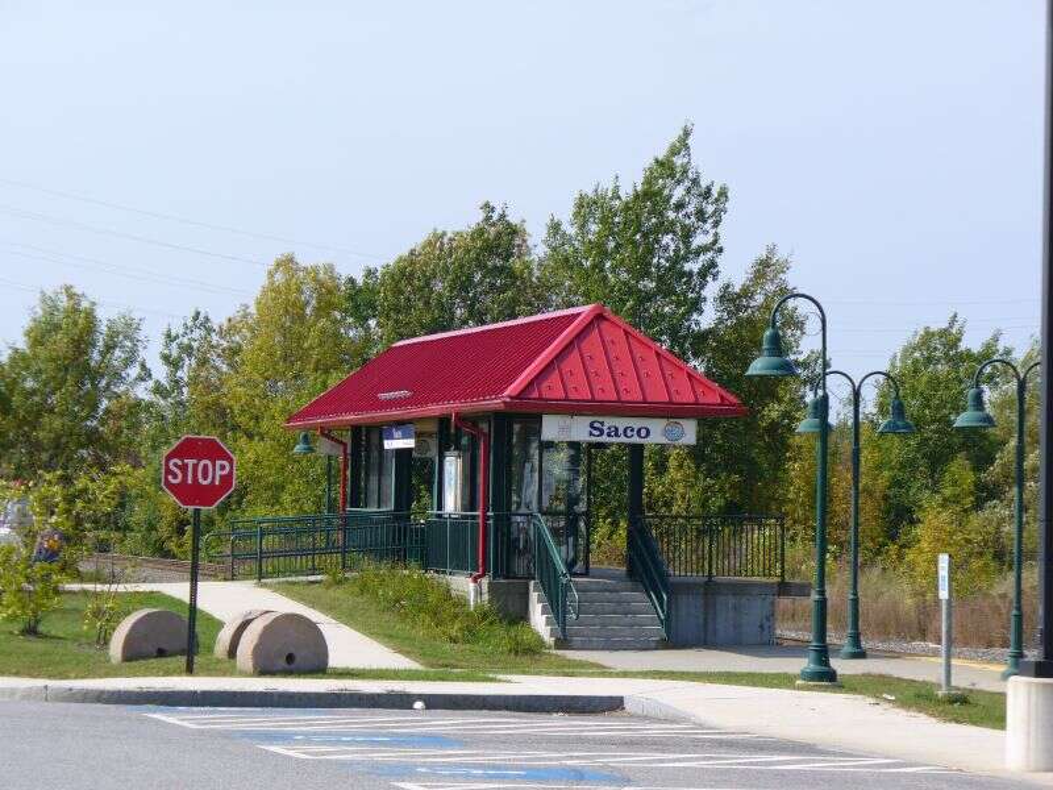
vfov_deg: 11.7
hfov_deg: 15.5
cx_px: 526
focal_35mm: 127
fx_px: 3863
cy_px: 395
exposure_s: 1/800
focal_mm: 21
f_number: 3.7
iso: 80
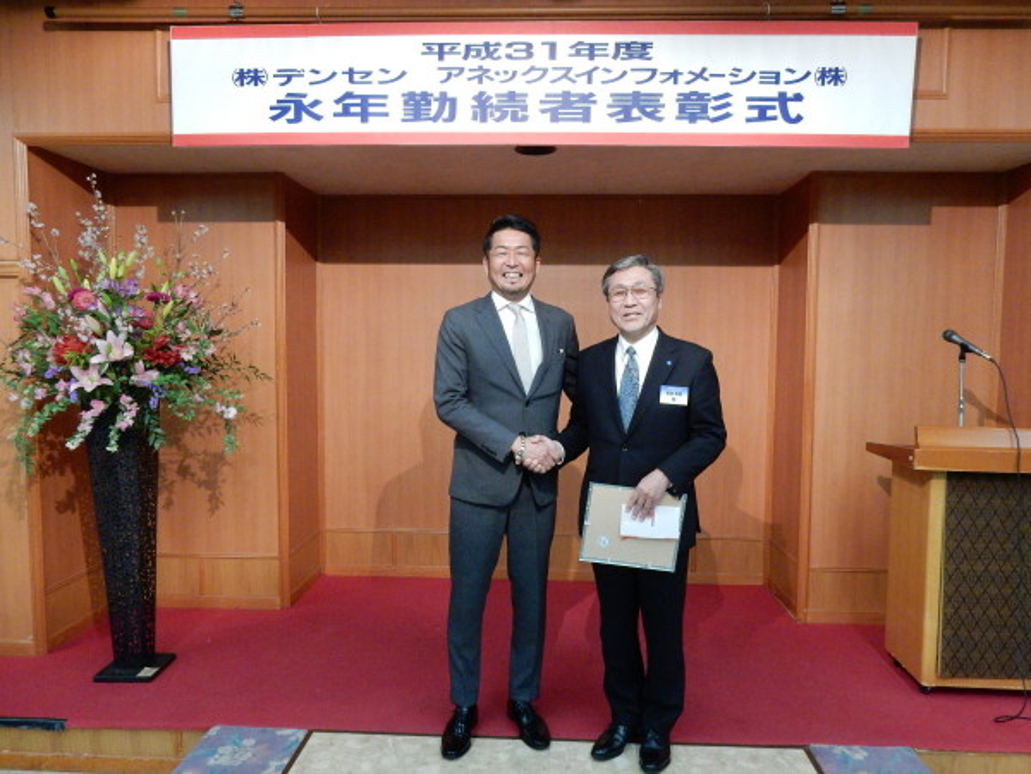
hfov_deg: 69.4
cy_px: 387
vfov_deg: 54.9
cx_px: 516
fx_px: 745
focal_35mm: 25
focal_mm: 4.5
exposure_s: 1/13
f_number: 3.7
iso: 200
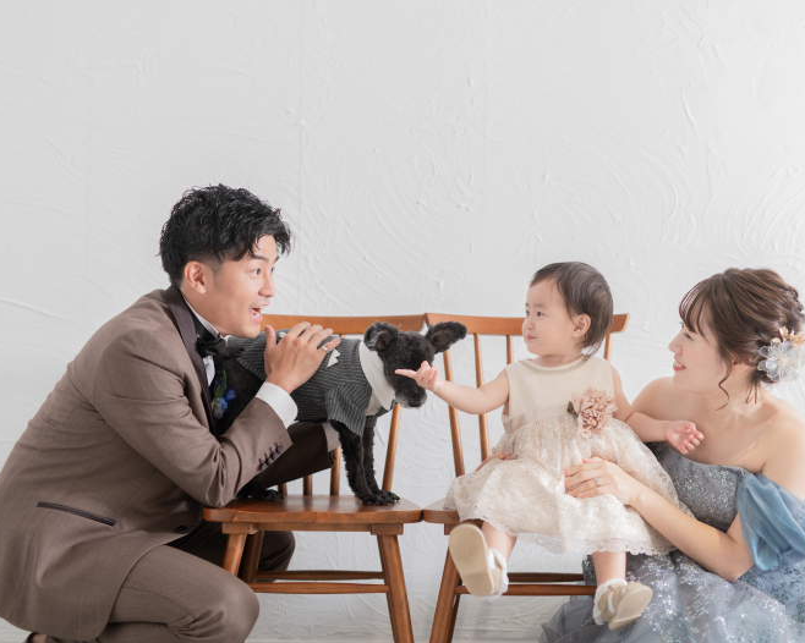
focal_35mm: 57
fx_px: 1358
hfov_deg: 33.0
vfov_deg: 26.7
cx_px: 444
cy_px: 324
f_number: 2
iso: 500
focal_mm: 50
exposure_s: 1/160
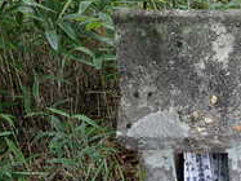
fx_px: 466
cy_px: 183
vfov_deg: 21.1
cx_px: 263
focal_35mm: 67
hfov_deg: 26.7
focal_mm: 4.5
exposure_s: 1/50
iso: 200
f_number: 2
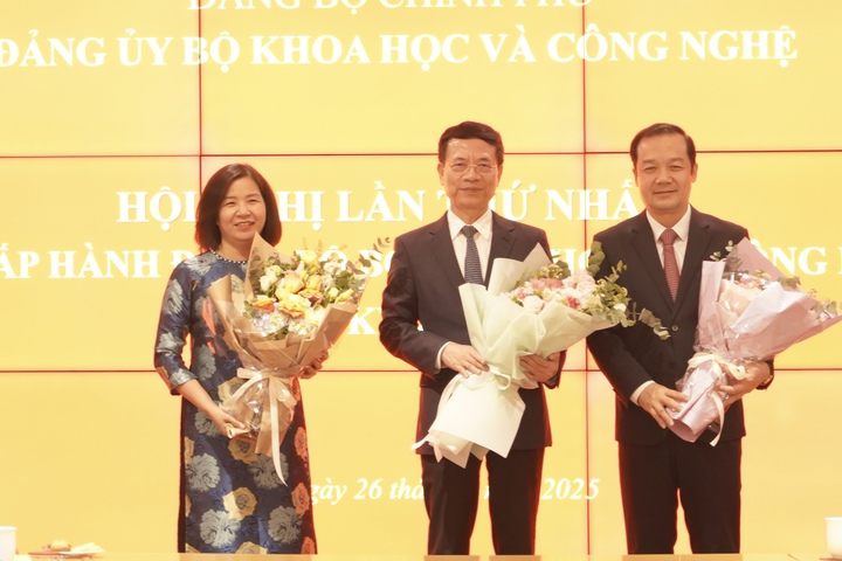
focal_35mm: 105
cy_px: 280
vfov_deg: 13.0
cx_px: 421
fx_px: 2456
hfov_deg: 19.5
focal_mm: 105
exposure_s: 1/50
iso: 1600
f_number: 4
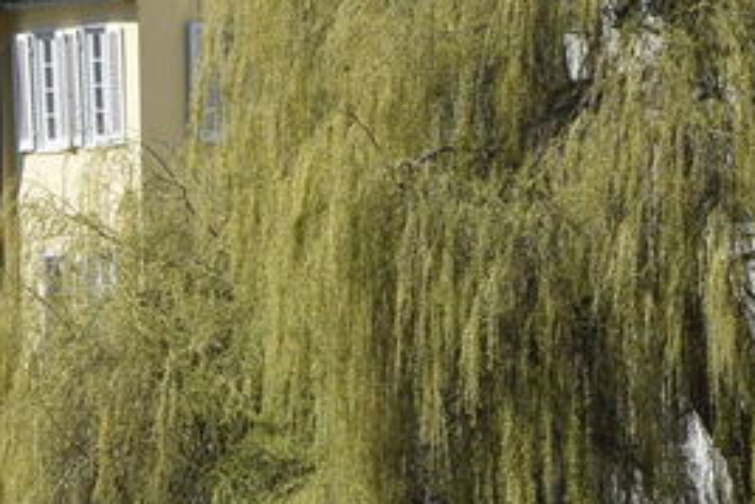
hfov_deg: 3.6
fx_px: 11944
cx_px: 185
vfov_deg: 2.4
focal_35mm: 569
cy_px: 372
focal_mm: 85
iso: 200
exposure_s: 1/800
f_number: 7.1
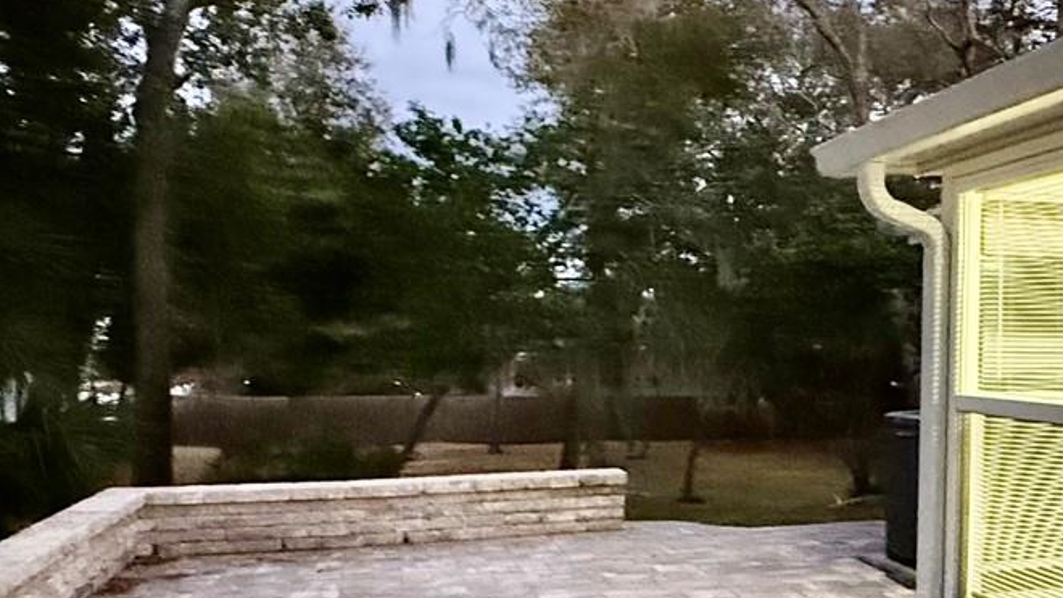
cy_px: 388
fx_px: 1043
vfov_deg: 31.8
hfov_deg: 52.8
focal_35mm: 37
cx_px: 720
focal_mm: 2.22
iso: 1600
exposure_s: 1/30
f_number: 2.2
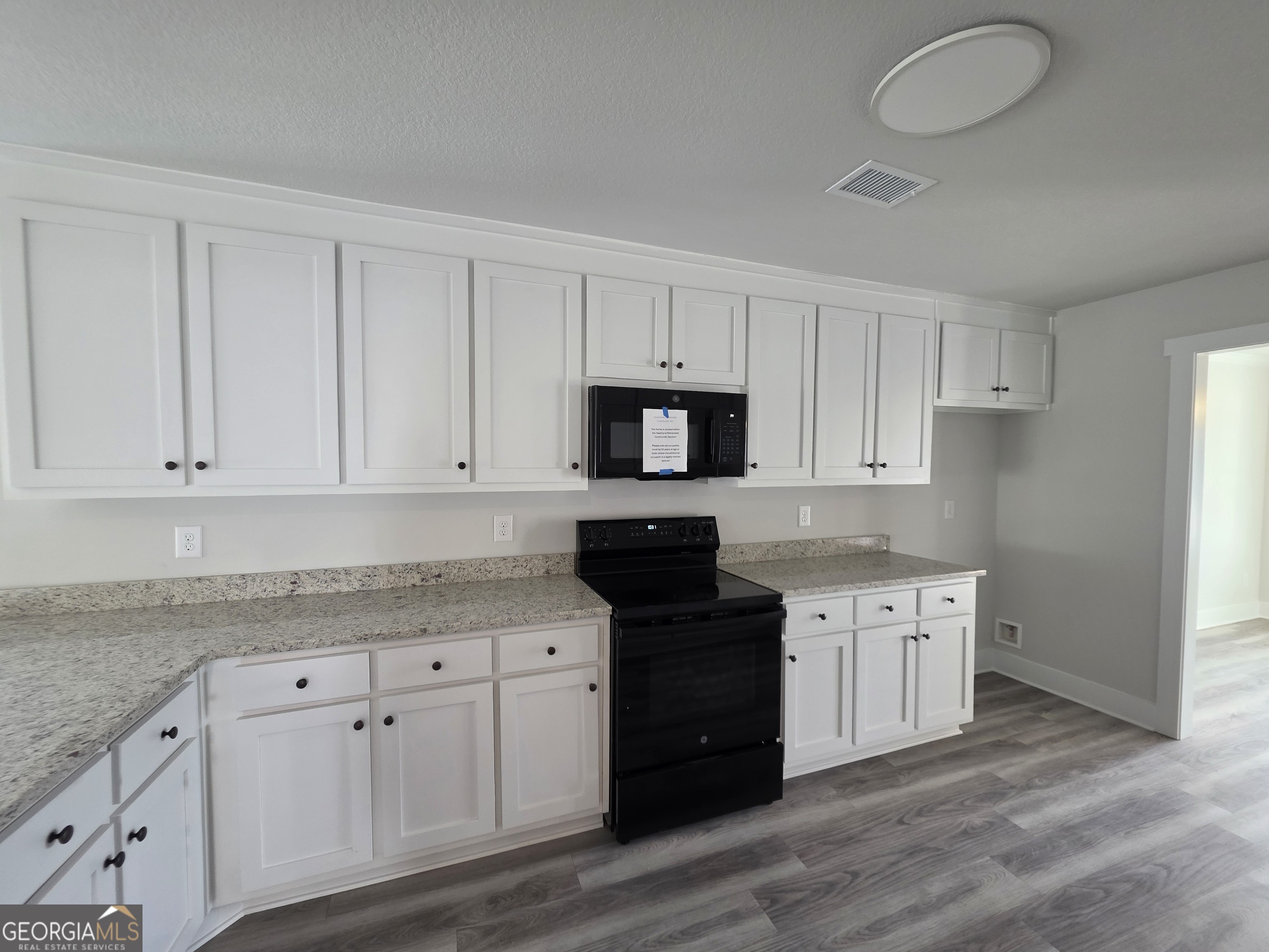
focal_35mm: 13
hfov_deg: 106.2
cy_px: 476
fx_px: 477
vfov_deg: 89.9
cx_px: 634
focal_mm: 2.2
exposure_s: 1/60
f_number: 1.9
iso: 160
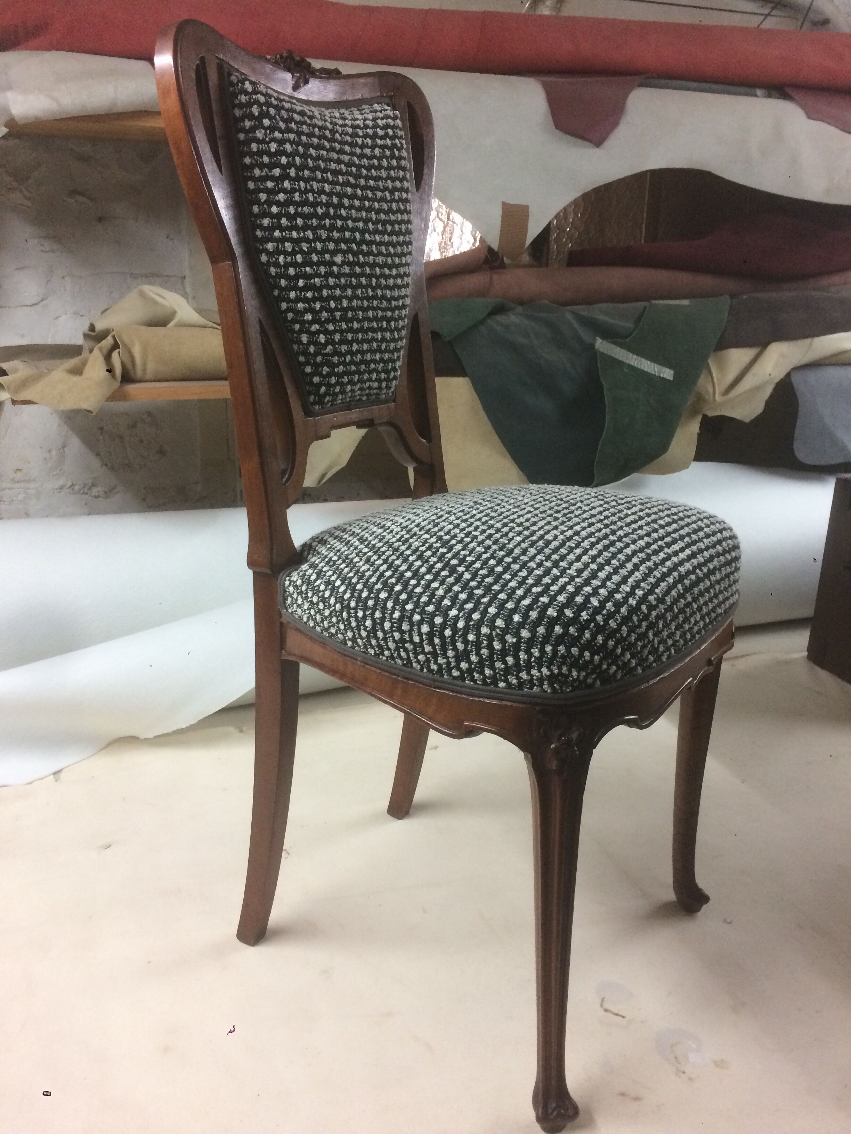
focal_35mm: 29
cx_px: 426
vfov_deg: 61.7
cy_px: 567
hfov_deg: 48.2
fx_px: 951
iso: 200
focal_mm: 4.15
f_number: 2.2
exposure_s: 1/33
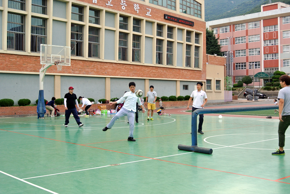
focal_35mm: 49
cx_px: 145
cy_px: 97
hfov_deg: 40.3
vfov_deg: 27.6
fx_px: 395
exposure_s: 1/320
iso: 200
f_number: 4.5
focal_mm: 18.2
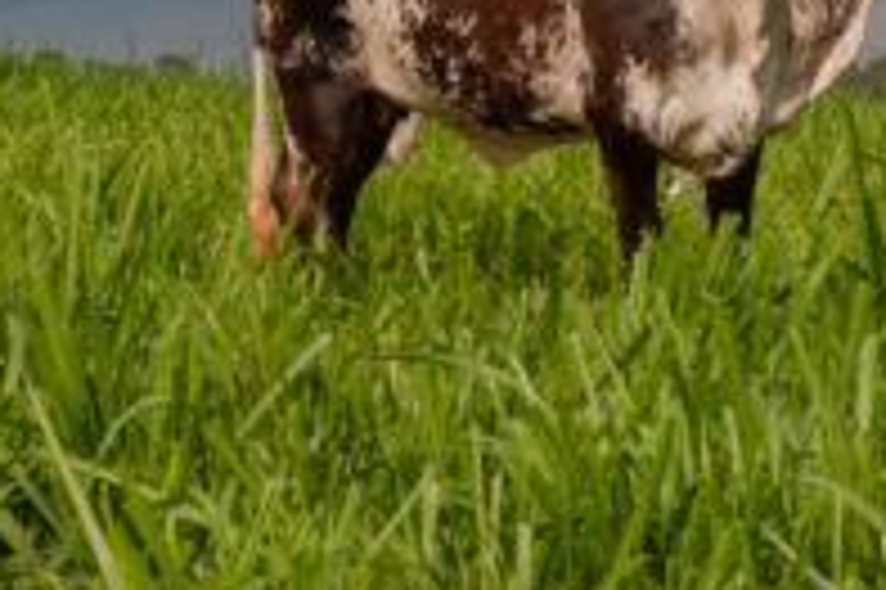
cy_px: -590
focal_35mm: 429
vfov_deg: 3.2
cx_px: -711
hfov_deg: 4.8
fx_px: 10539
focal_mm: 55
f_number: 10
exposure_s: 1/320
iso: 100
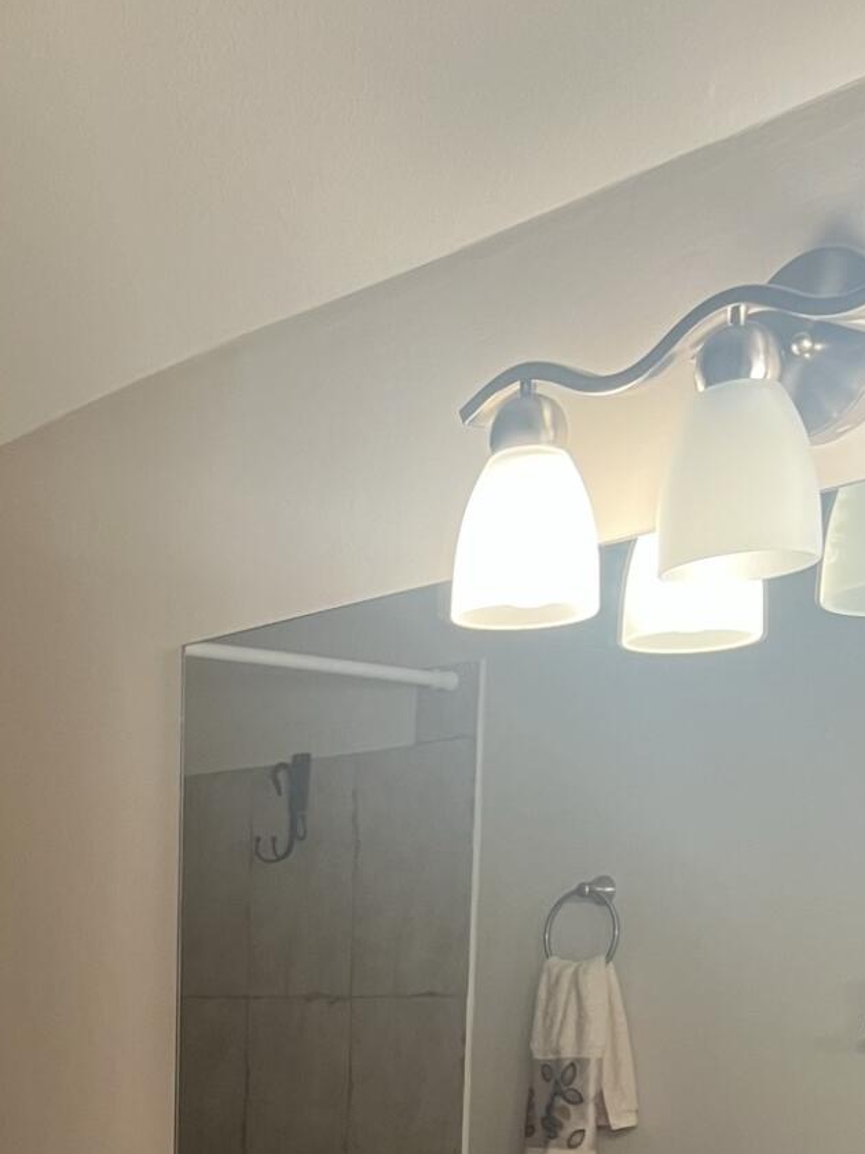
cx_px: 8
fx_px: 2066
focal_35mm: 62
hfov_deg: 22.7
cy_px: 1303
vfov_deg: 28.1
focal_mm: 5.7
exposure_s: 1/60
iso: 160
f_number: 1.5
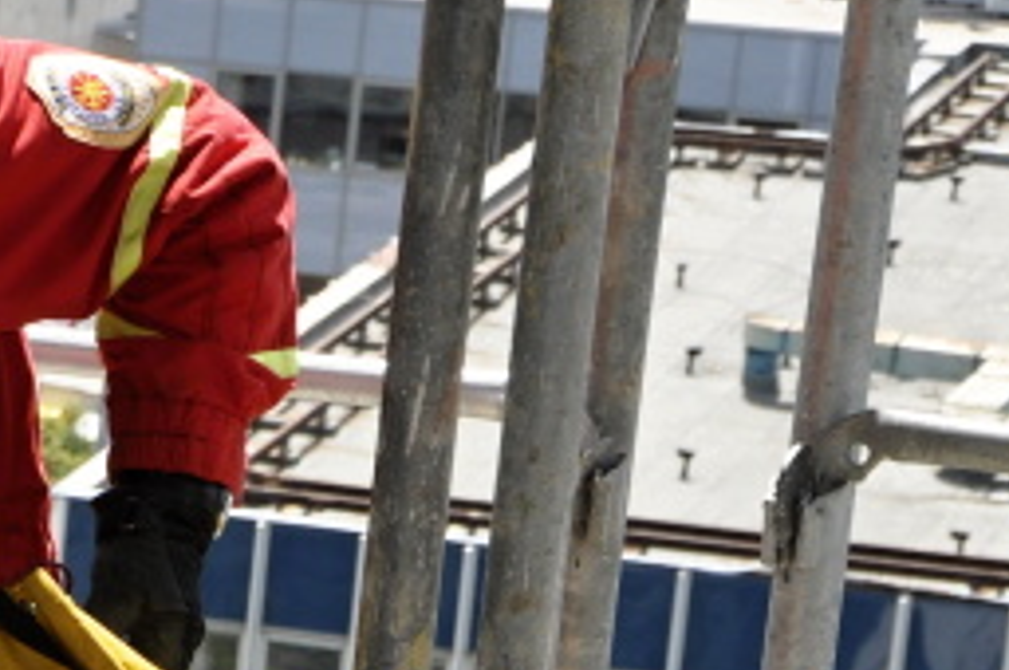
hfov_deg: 7.6
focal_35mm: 264
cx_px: -824
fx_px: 7390
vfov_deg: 5.2
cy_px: 997
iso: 200
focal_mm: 44
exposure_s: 1/200
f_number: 9
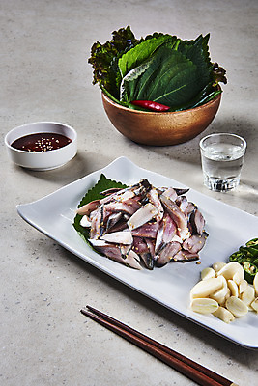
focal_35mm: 62
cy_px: 193
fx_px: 666
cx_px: 129
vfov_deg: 32.4
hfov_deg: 21.9
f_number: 20
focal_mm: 62
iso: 100
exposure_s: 1/125
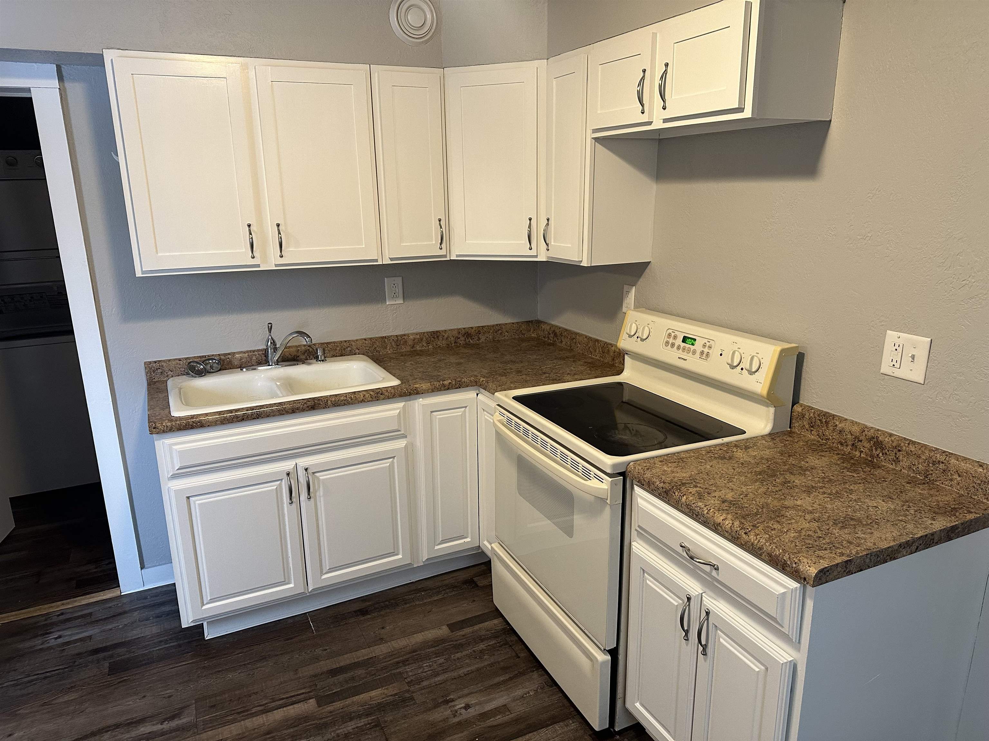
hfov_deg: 71.6
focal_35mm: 24
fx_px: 686
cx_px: 494
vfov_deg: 56.8
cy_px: 370
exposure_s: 1/60
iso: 250
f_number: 1.78
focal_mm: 6.86
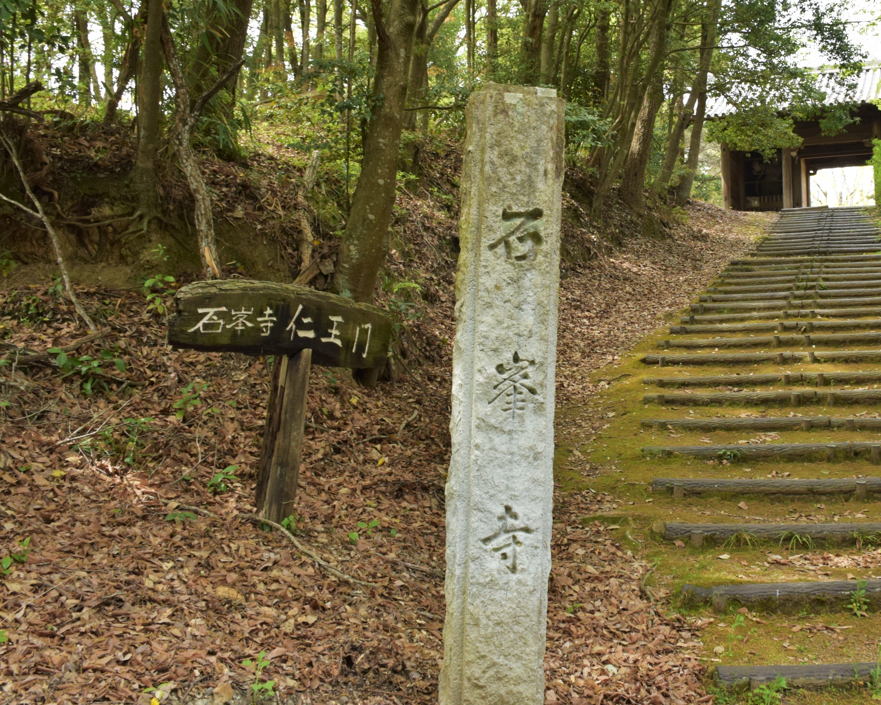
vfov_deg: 34.6
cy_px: 249
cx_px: 627
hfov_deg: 42.0
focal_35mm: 43
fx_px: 1121
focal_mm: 18
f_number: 6.3
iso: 400
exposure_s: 1/160
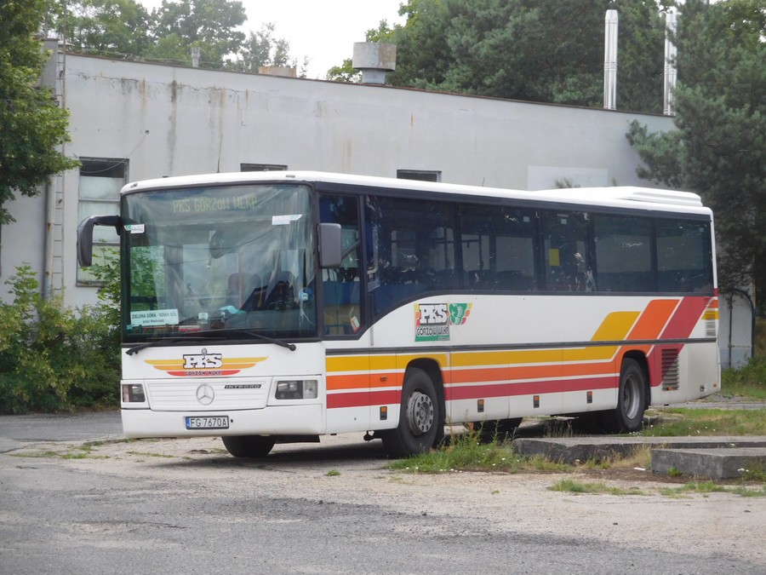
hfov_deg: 17.6
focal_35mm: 112
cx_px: 383
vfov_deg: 13.2
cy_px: 288
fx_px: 2478
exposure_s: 1/320
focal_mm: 20
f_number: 4.9
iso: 125
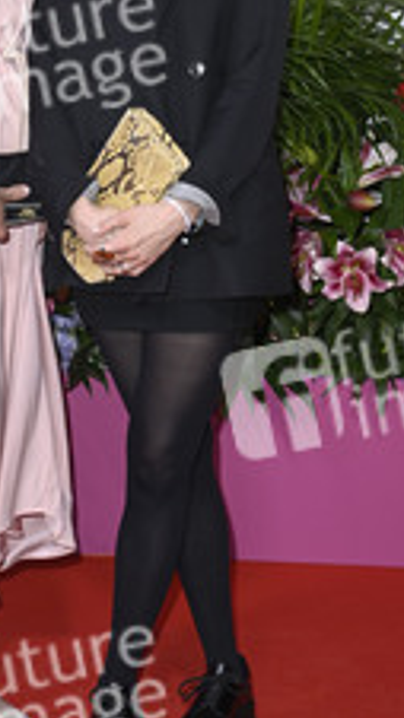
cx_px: 95
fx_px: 2192
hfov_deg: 10.5
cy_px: 226
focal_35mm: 115
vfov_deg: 18.6
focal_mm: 62
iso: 640
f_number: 6.3
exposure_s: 1/250
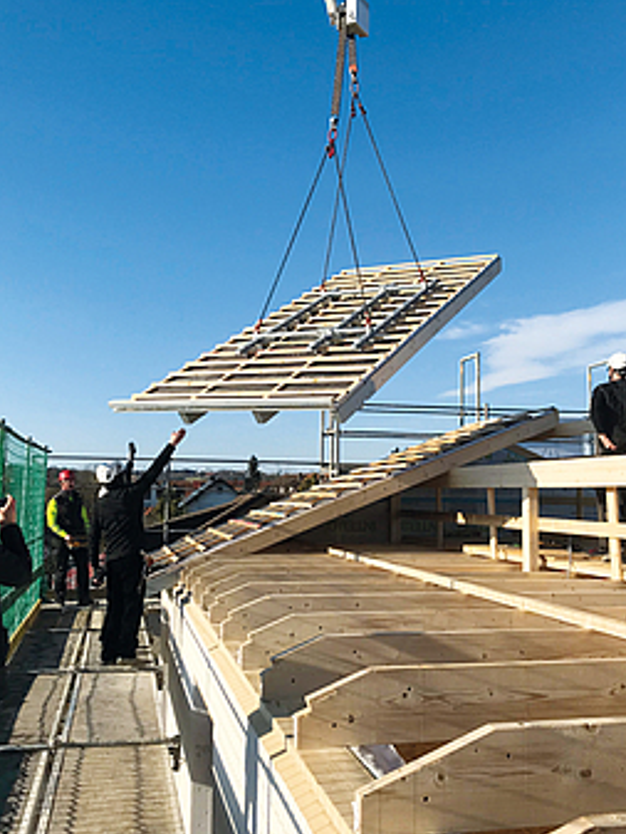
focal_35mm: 37
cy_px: 407
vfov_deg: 50.1
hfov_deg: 38.7
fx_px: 892
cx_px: 339
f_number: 1.8
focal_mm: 3.99
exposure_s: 1/2994
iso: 20
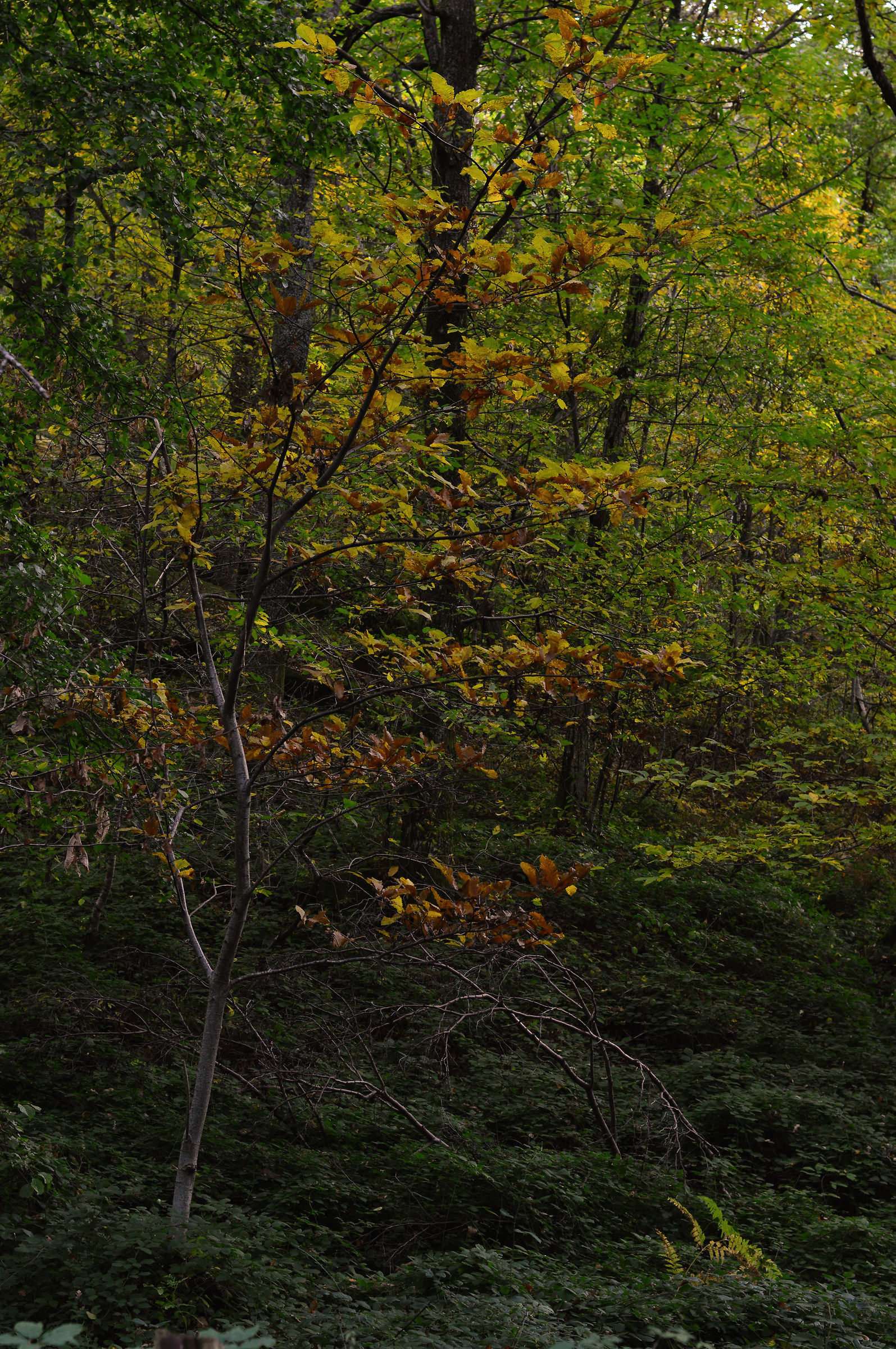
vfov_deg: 27.0
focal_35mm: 75
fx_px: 2806
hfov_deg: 18.1
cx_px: 448
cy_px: 674
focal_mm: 50
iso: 400
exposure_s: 1/160
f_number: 5
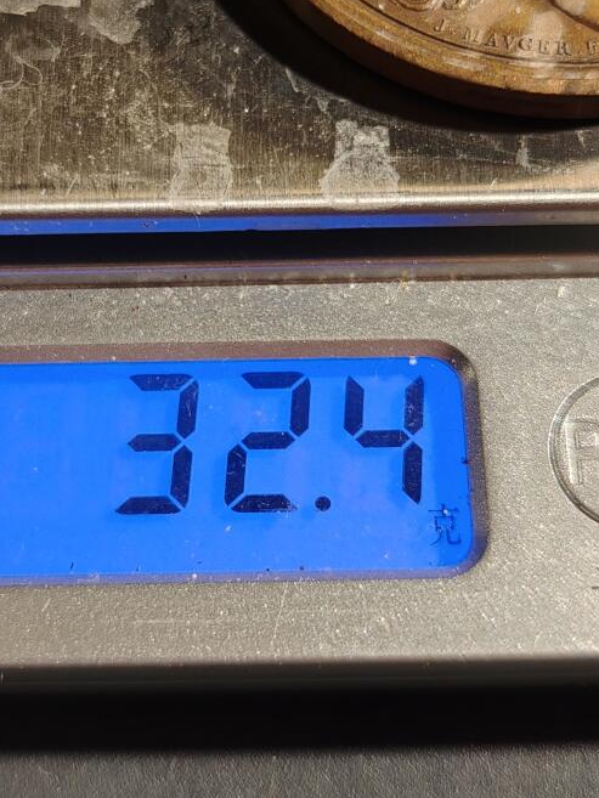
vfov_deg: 30.6
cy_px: 311
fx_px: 1453
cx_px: 227
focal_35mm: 63
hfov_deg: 23.2
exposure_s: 1/148
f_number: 1.6
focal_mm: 6.06
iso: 250
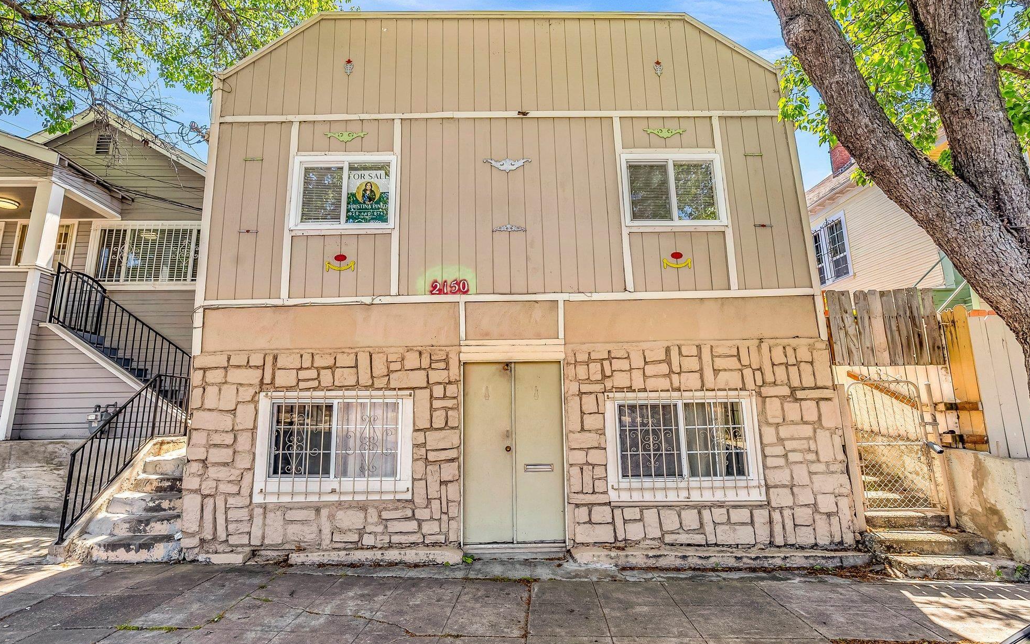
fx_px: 477
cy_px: 320
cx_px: 507
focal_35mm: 17
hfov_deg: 94.4
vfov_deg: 68.0
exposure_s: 1/60
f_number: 8
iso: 100
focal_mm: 16
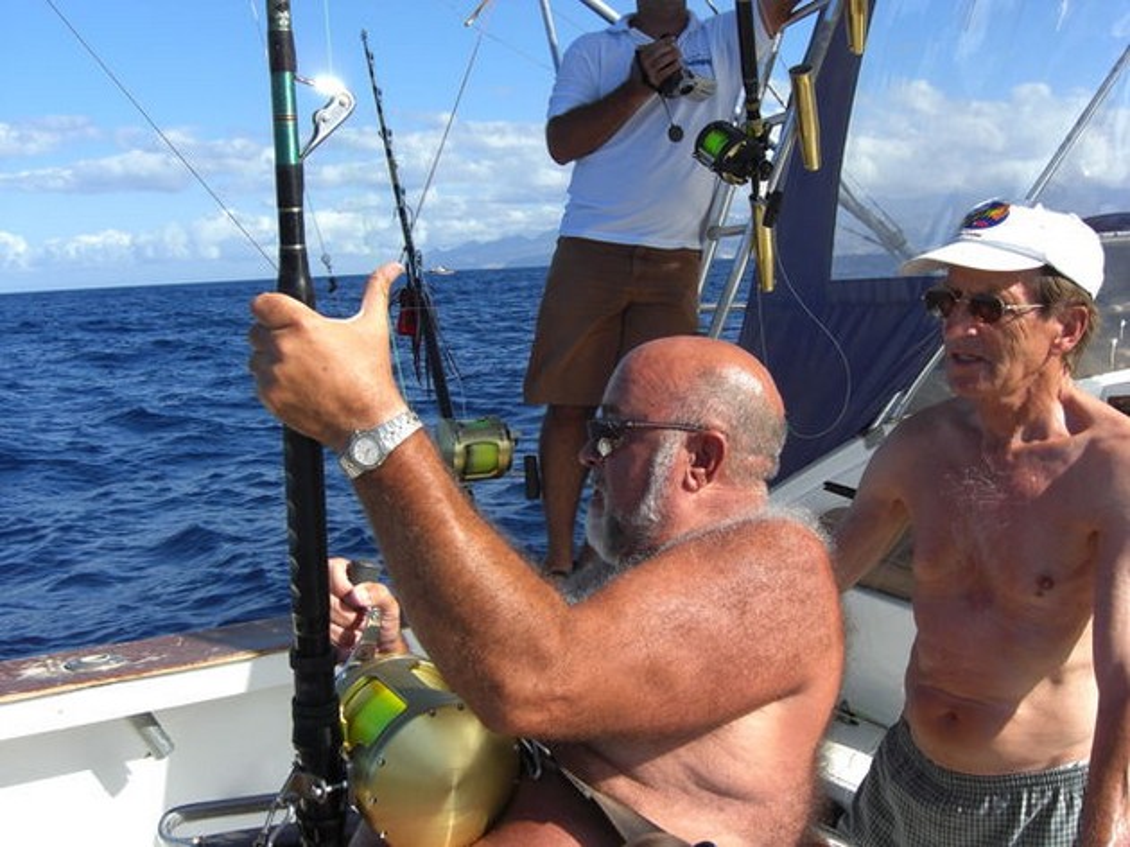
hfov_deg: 49.0
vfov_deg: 37.7
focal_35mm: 38
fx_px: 1240
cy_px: 424
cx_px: 565
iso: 80
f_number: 4
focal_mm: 7.9
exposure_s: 1/640
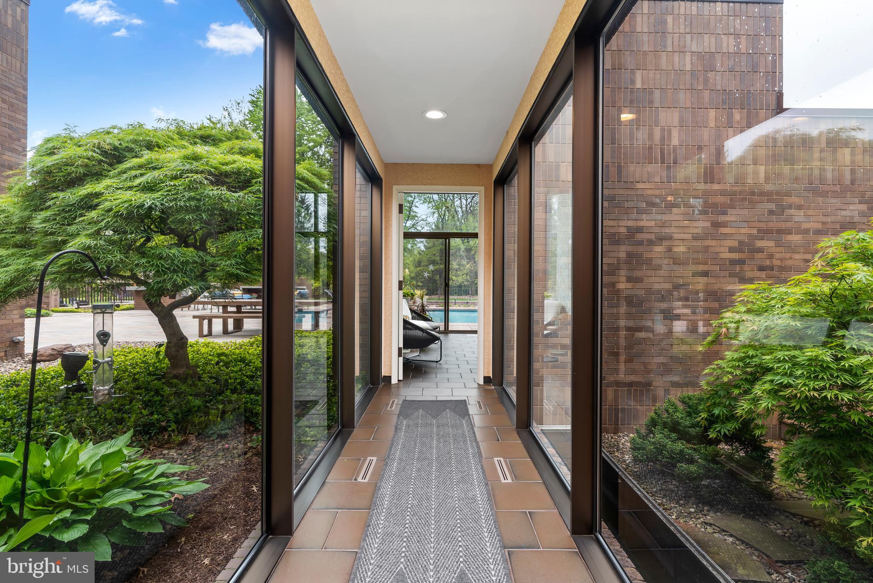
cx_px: 436
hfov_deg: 93.3
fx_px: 412
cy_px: 292
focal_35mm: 17
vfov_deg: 70.5
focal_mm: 17
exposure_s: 1/40
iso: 320
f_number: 6.3
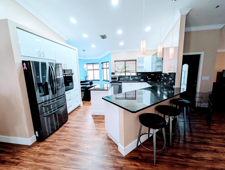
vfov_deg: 90.1
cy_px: 85
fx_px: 85
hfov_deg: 106.1
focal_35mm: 13
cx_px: 112
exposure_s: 1/40
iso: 90
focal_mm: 1.95
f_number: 2.2
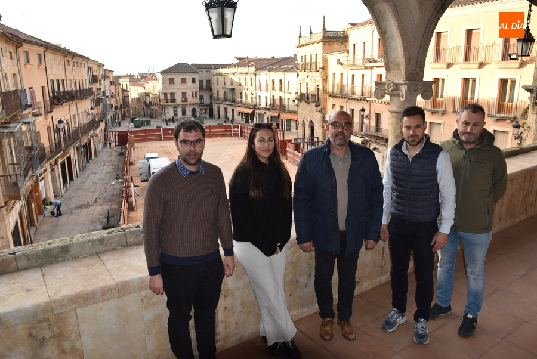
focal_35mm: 27
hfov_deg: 67.3
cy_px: 180
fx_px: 403
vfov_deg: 48.0
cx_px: 268
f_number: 5.6
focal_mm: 18
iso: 220
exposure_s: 1/125
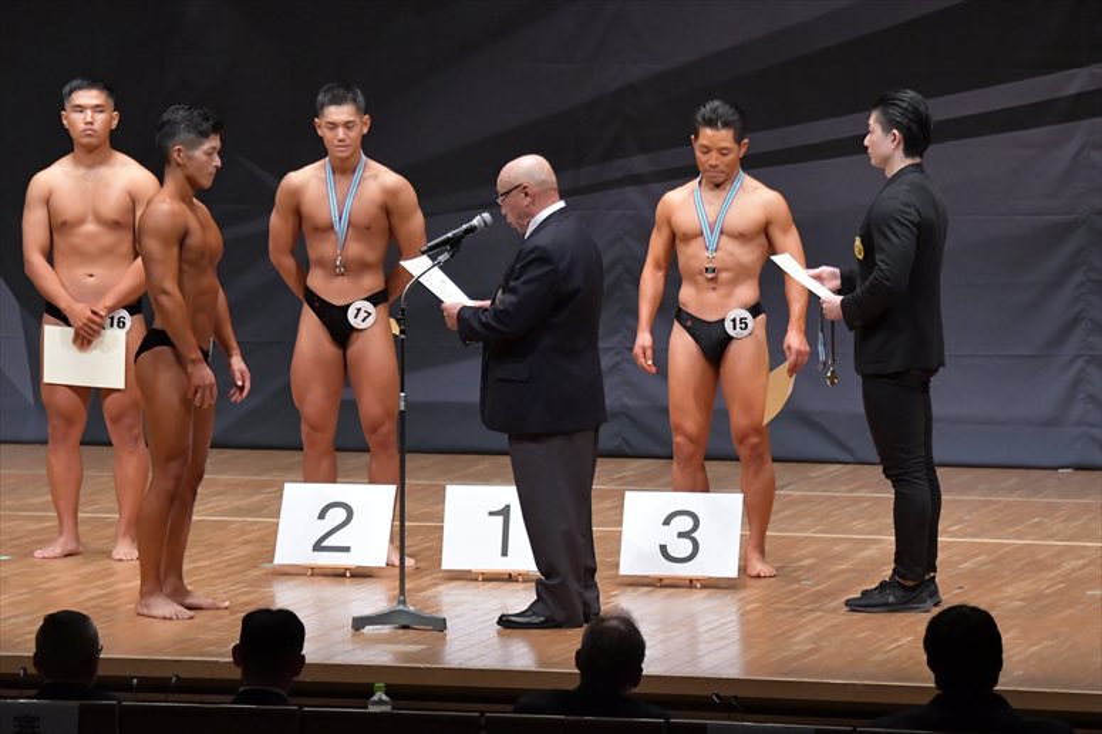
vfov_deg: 6.3
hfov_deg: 9.5
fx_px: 6639
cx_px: 551
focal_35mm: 217
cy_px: 367
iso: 6400
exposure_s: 1/400
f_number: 5.6
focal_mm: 145
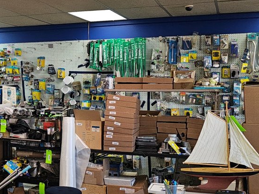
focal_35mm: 63
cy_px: 84
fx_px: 471
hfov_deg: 29.0
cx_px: 7
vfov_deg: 23.3
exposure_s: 1/60
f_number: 1.7
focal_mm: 6.3
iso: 100
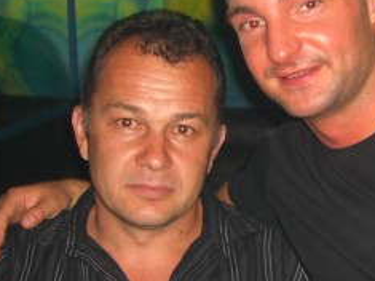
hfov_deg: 20.0
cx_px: 314
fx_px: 1050
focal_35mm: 97
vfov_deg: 15.2
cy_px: 133
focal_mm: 7.9
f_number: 2.8
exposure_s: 1/60
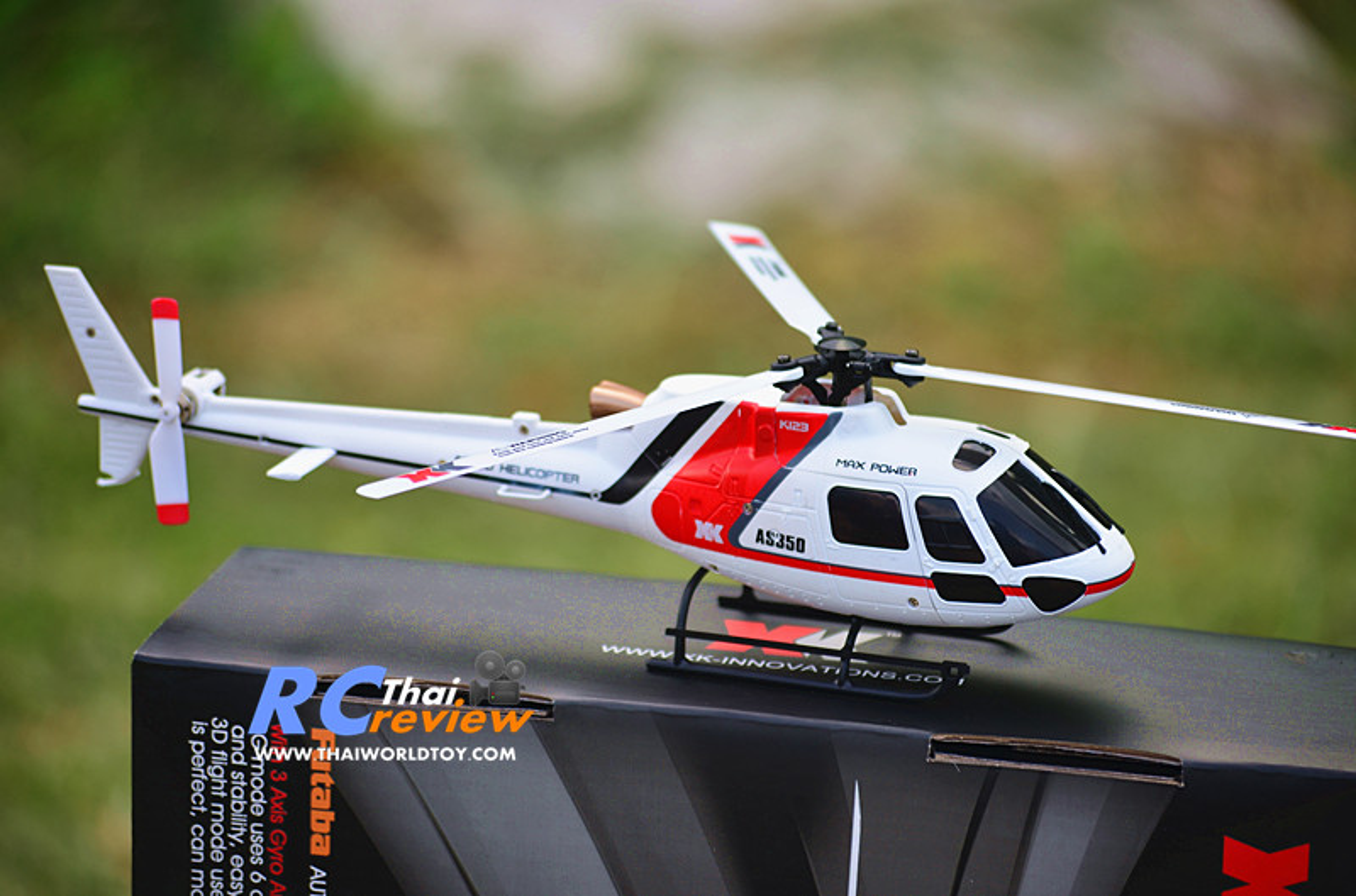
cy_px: 448
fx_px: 5523
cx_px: 678
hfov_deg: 14.0
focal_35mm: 147
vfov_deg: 9.3
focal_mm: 98
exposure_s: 1/160
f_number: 5
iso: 100
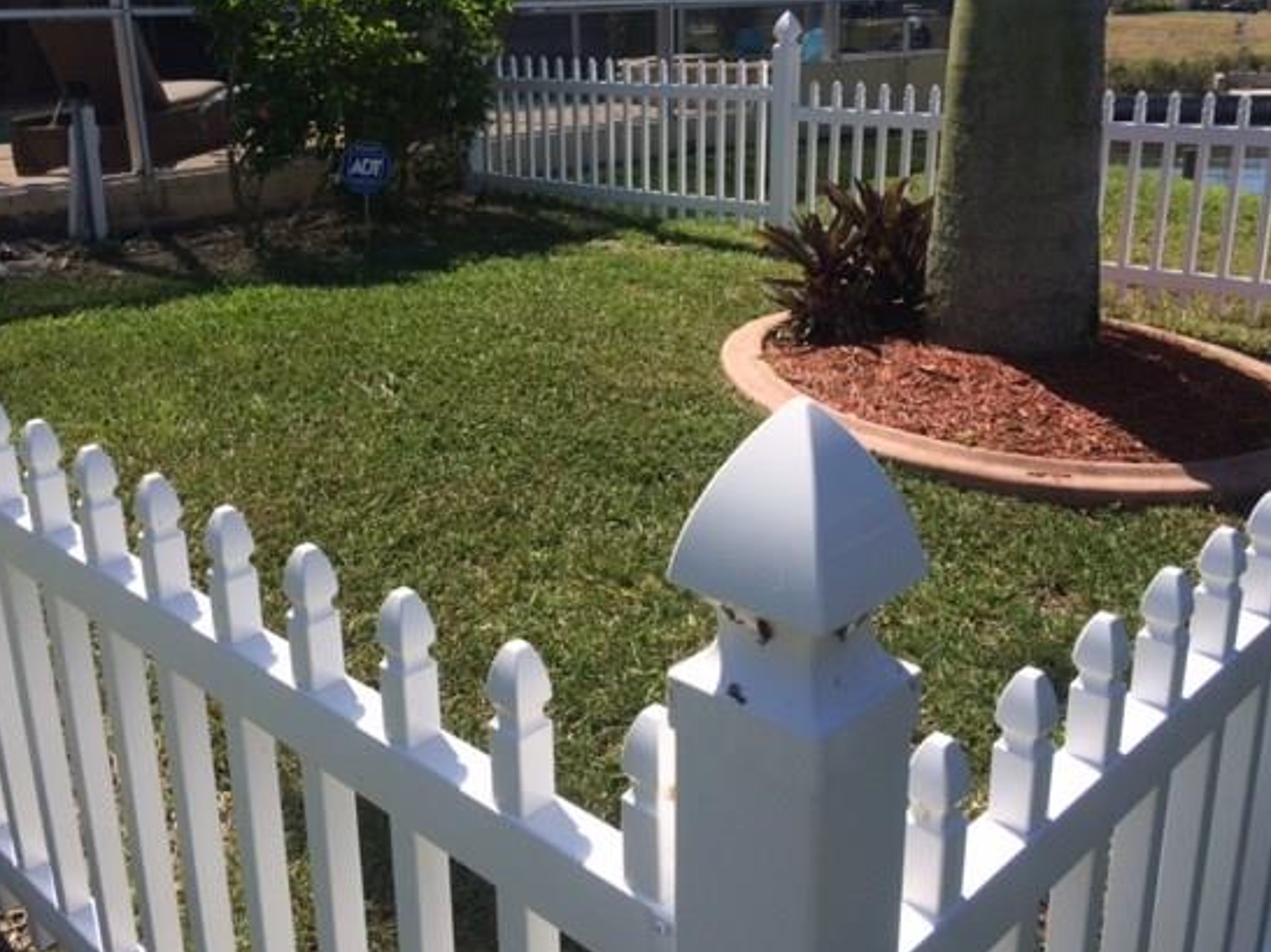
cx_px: 568
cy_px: 419
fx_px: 1248
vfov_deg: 41.7
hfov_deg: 53.9
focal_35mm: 34
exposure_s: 1/2053
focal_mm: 4.15
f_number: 2.2
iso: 32
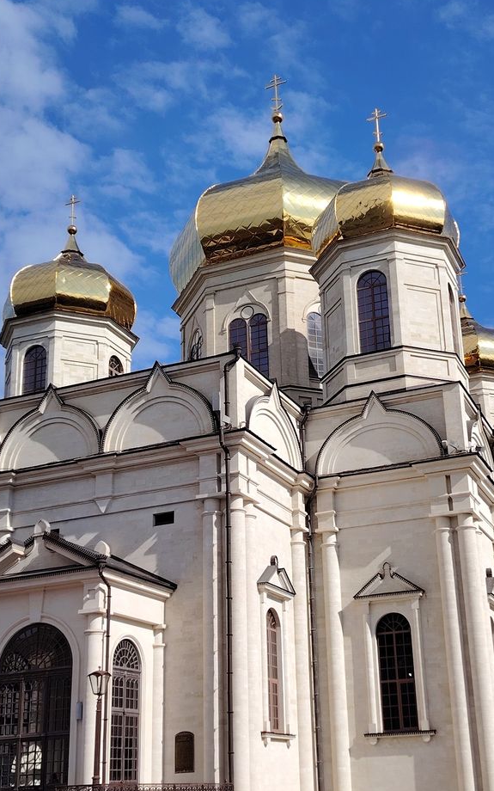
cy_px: 449
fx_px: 1012
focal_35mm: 47
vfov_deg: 42.6
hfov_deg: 27.4
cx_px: 291
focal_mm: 5.25
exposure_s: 1/1377
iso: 101
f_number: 1.75
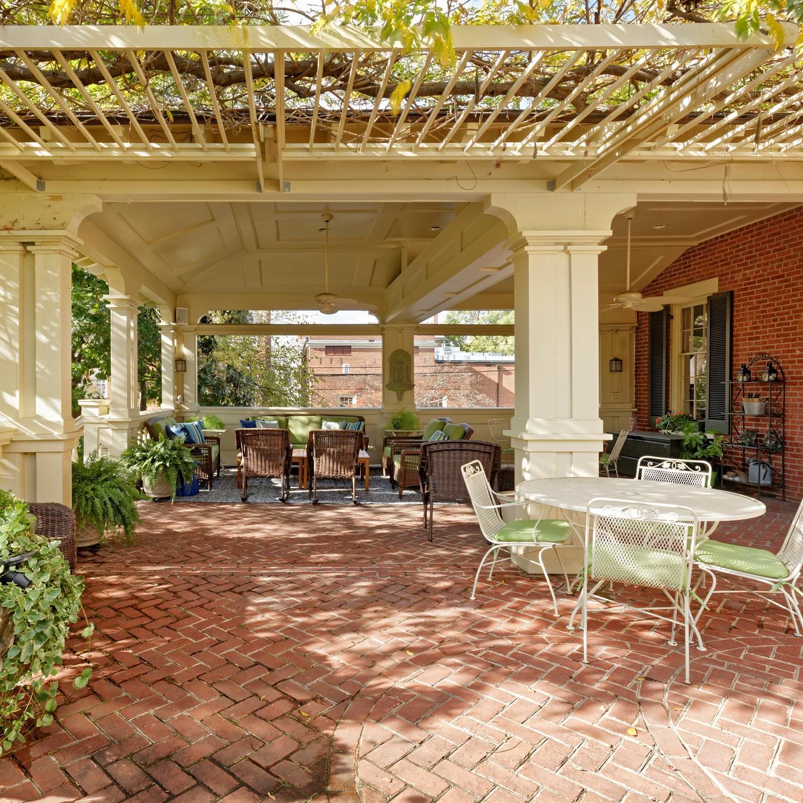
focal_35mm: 21
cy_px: 397
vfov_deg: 72.1
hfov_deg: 70.1
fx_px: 551
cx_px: 268
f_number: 13
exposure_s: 1/80
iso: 320
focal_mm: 16
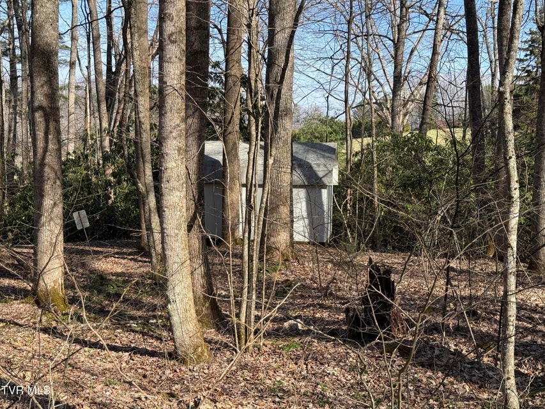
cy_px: 204
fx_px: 756
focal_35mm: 48
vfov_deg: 30.3
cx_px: 272
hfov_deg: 39.7
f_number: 1.78
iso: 64
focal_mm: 6.76
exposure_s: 1/1456
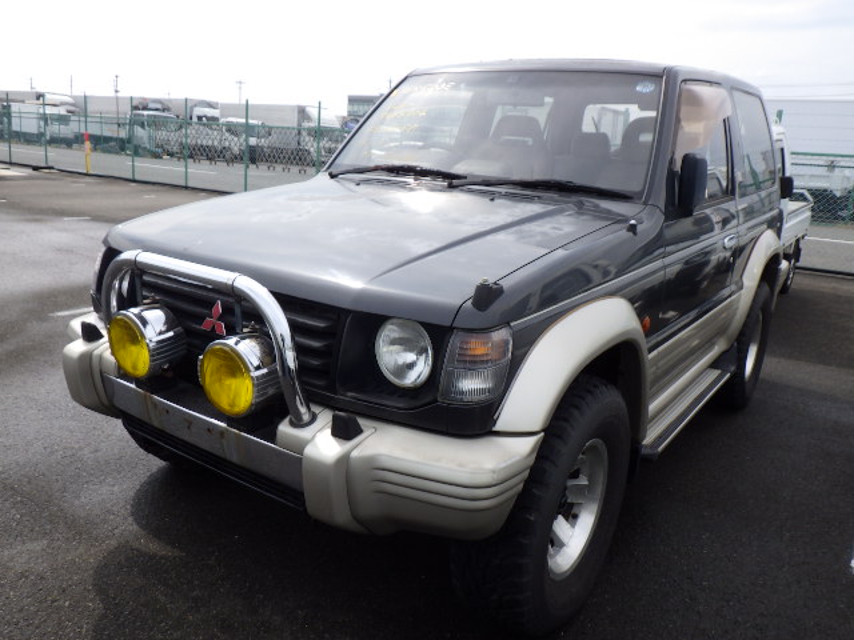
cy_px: 320
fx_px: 691
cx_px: 427
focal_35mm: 28
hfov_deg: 63.4
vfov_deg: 49.7
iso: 125
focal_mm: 5
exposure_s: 1/1000
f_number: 4.2
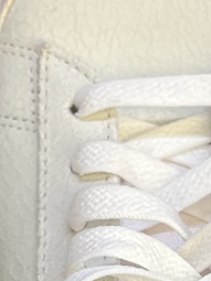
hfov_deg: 7.5
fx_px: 1594
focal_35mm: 196
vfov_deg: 9.7
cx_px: -12
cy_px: 476
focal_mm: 5.7
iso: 64
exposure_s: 1/100
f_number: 1.5
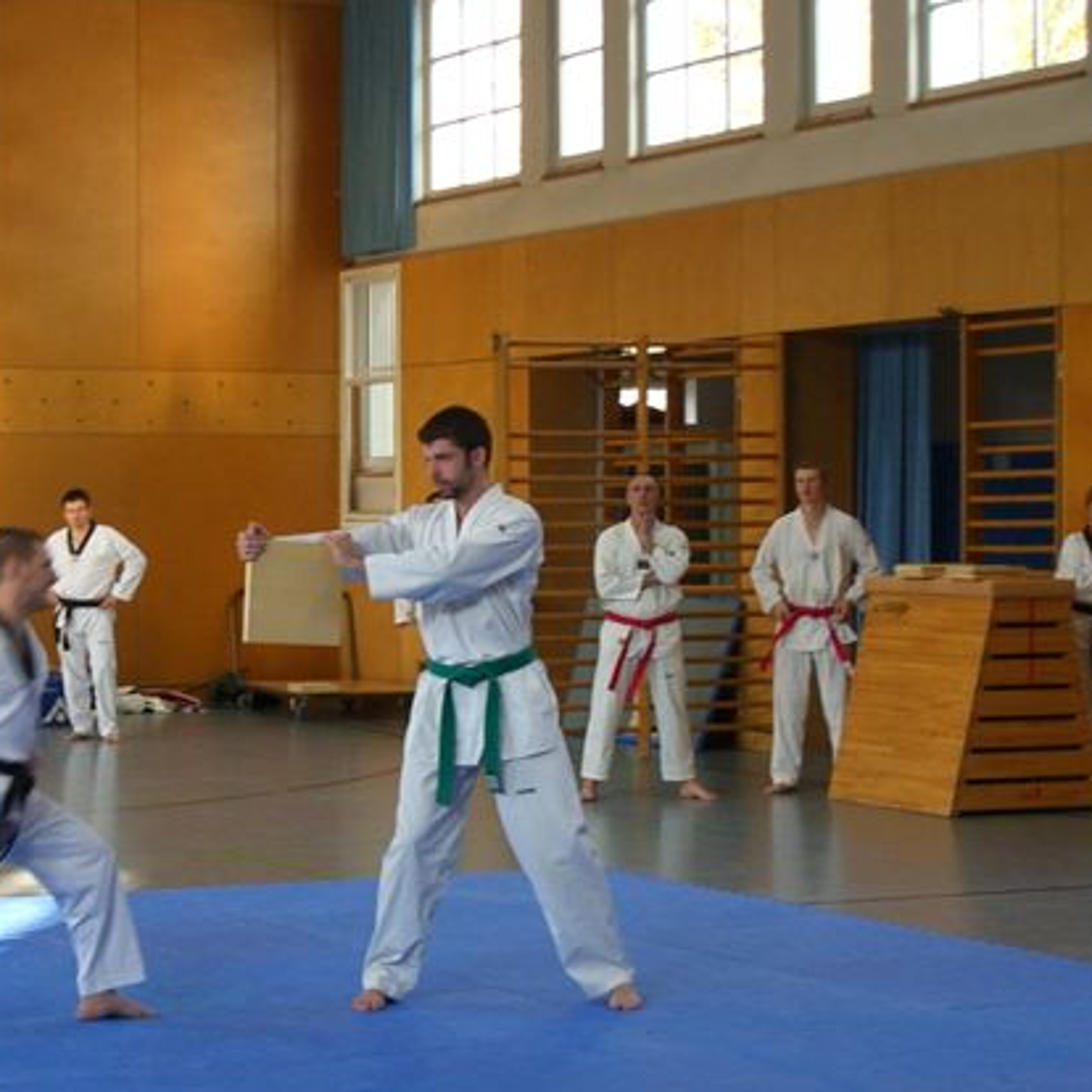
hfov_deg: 18.6
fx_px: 3319
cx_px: 266
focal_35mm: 93
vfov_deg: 18.7
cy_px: 609
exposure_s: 1/80
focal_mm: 14.2
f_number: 4
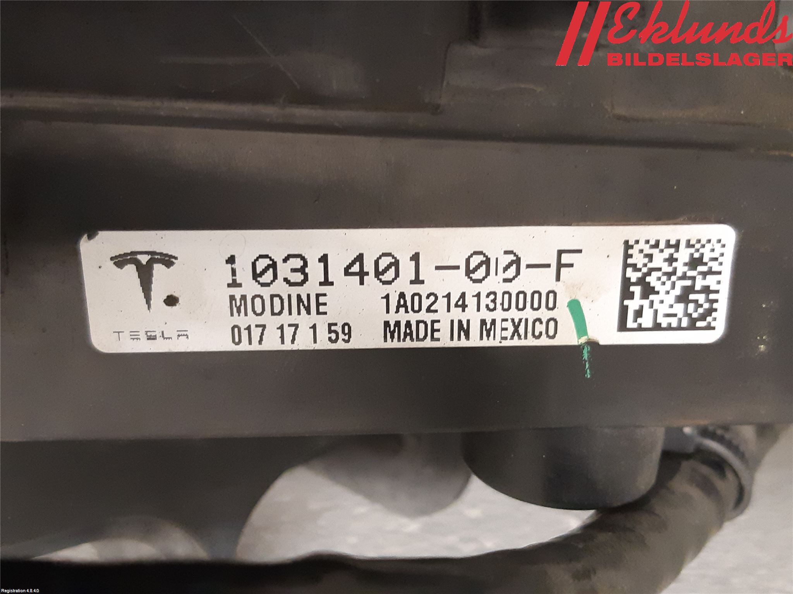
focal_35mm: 26
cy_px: 297
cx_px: 396
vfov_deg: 53.1
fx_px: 596
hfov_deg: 67.3
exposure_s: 1/25
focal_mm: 3.93
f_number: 1.7
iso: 320
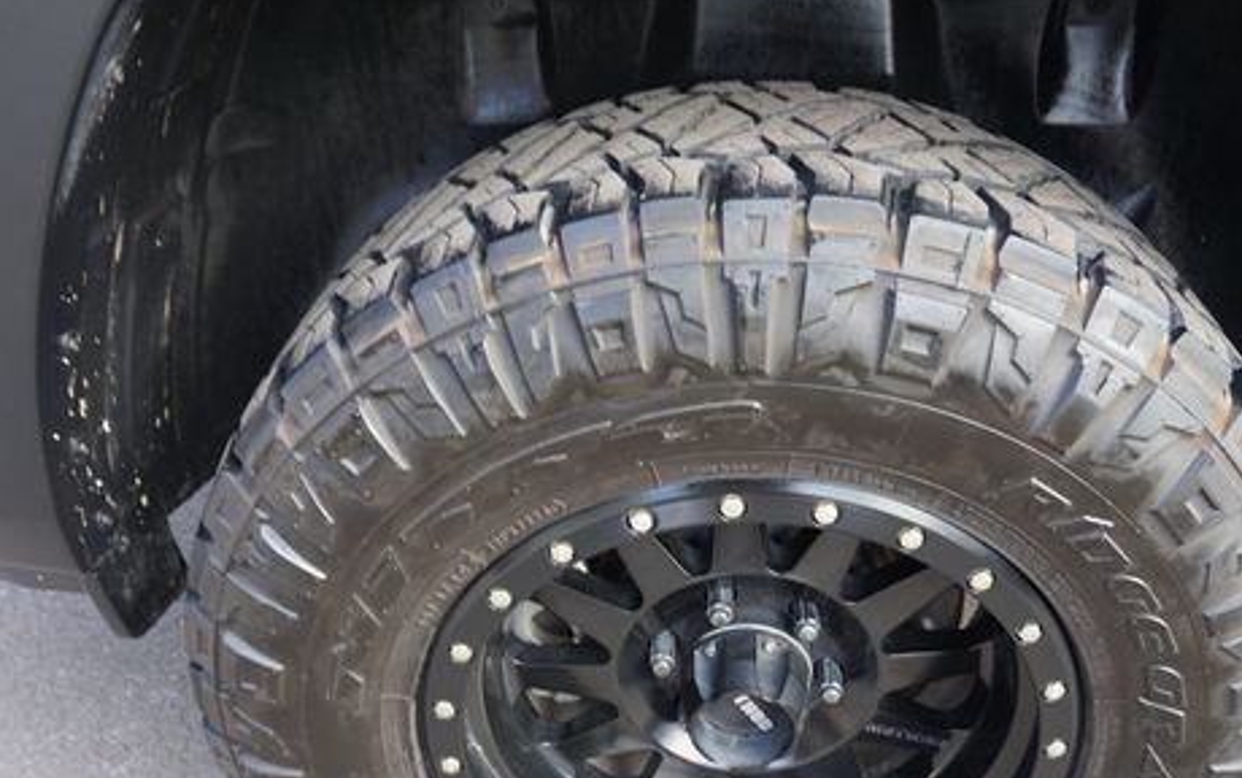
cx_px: 683
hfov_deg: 56.6
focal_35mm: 34
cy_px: 562
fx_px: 1151
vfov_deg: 36.6
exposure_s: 1/60
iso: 125
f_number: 4
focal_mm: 16
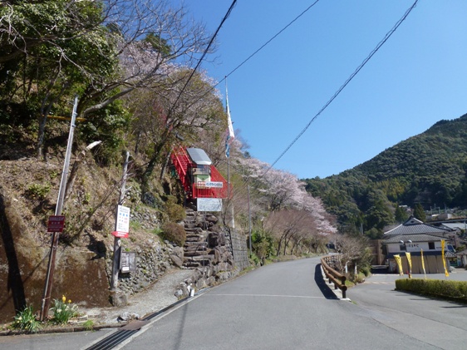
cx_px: 234
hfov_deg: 71.6
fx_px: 324
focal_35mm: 24
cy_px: 175
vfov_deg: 56.8
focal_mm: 4.3
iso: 100
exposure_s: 1/640
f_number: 4
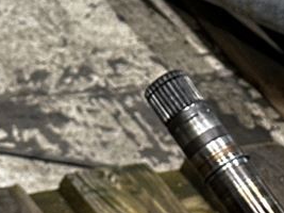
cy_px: 577
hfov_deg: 8.4
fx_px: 1509
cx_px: -663
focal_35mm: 184
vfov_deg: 7.4
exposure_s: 1/50
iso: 125
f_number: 1.78
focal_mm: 6.86
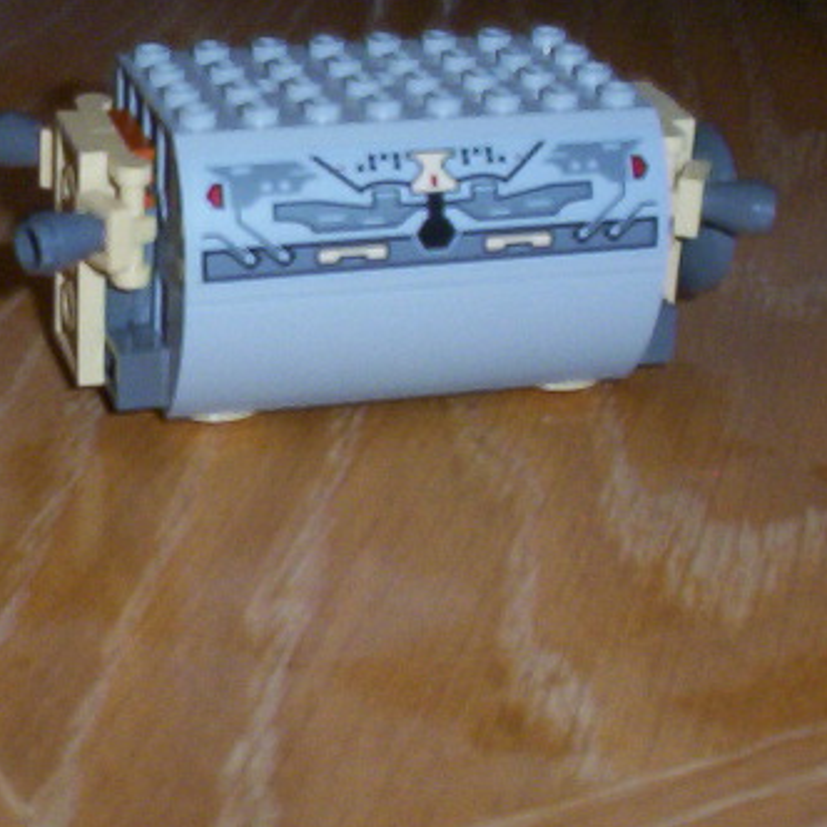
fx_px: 2297
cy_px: 369
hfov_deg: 20.3
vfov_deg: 20.4
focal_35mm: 85
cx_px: 274
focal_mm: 6
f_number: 4.5
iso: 140
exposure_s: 1/30
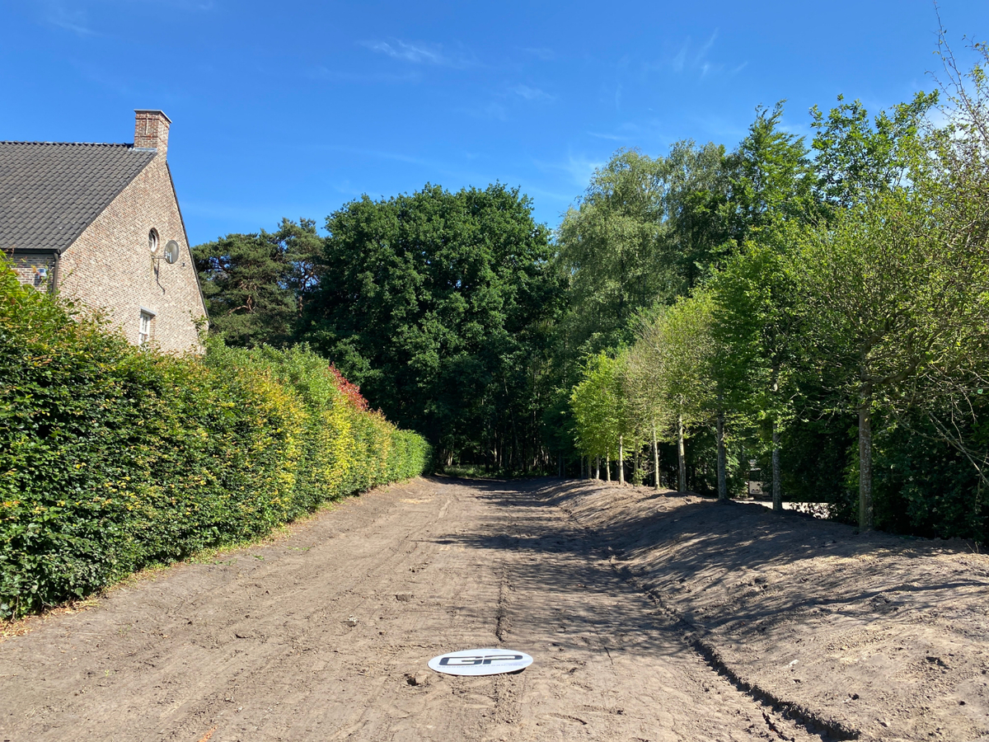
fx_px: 743
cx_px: 494
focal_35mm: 26
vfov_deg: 53.1
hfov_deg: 67.3
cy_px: 371
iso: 32
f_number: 1.8
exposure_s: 1/1157
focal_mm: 4.25
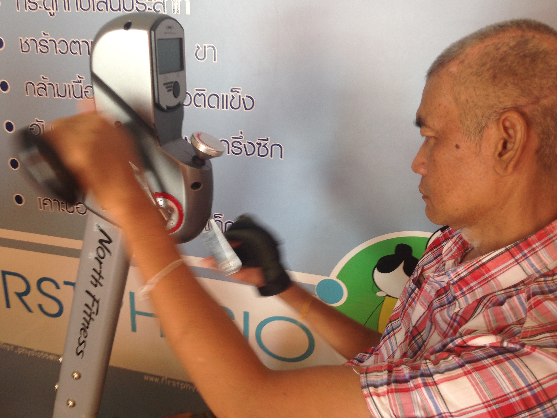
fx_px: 563
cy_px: 204
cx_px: 274
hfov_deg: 52.6
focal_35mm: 35
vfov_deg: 40.7
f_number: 2.4
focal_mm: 4.12
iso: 50
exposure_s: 1/30
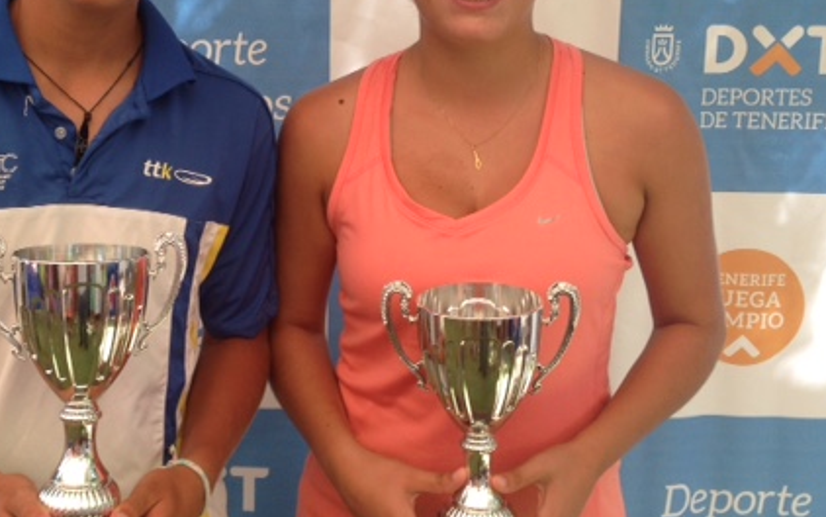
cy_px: 192
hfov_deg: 37.8
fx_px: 1193
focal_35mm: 53
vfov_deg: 24.4
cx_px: 288
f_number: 2.4
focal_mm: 4.12
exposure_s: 1/122
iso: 50
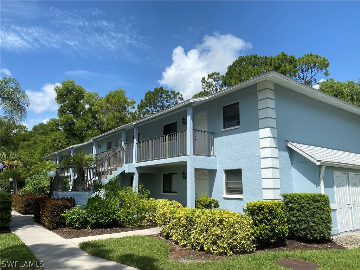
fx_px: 270
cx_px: 180
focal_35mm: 26
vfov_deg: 53.1
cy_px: 135
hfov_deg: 67.3
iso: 32
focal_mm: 4.25
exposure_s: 1/3300
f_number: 1.8
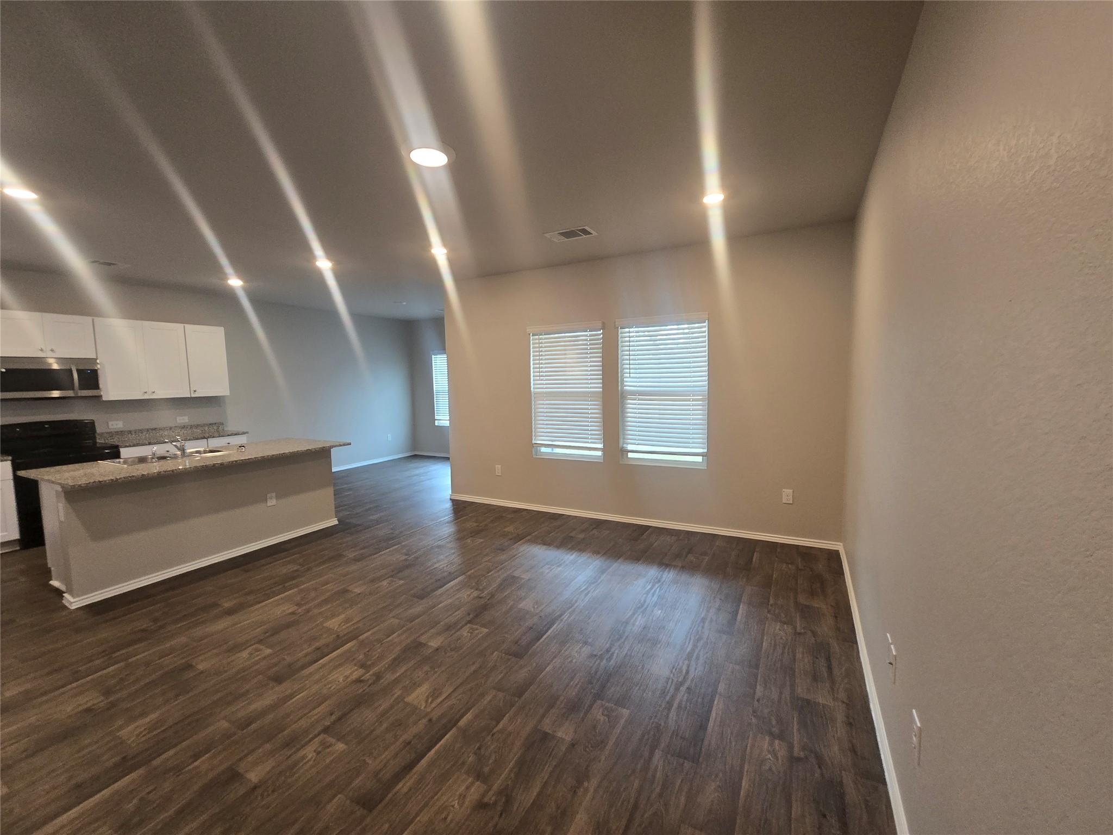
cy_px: 418
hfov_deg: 106.2
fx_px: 418
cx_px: 556
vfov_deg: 89.9
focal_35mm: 13
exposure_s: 1/60
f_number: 2.2
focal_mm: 2.2
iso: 200
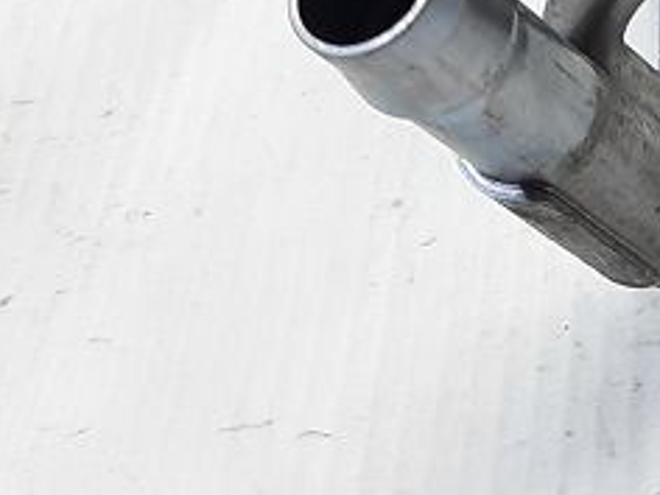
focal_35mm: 127
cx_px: 1197
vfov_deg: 11.0
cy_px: -372
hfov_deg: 13.8
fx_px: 2421
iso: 80
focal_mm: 4.6
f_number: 2
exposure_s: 1/50
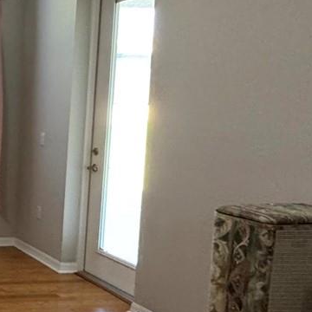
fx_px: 561
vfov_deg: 31.1
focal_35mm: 55
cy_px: 156
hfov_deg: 23.8
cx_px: -171
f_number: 2.2
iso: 500
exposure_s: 1/60
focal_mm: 2.22
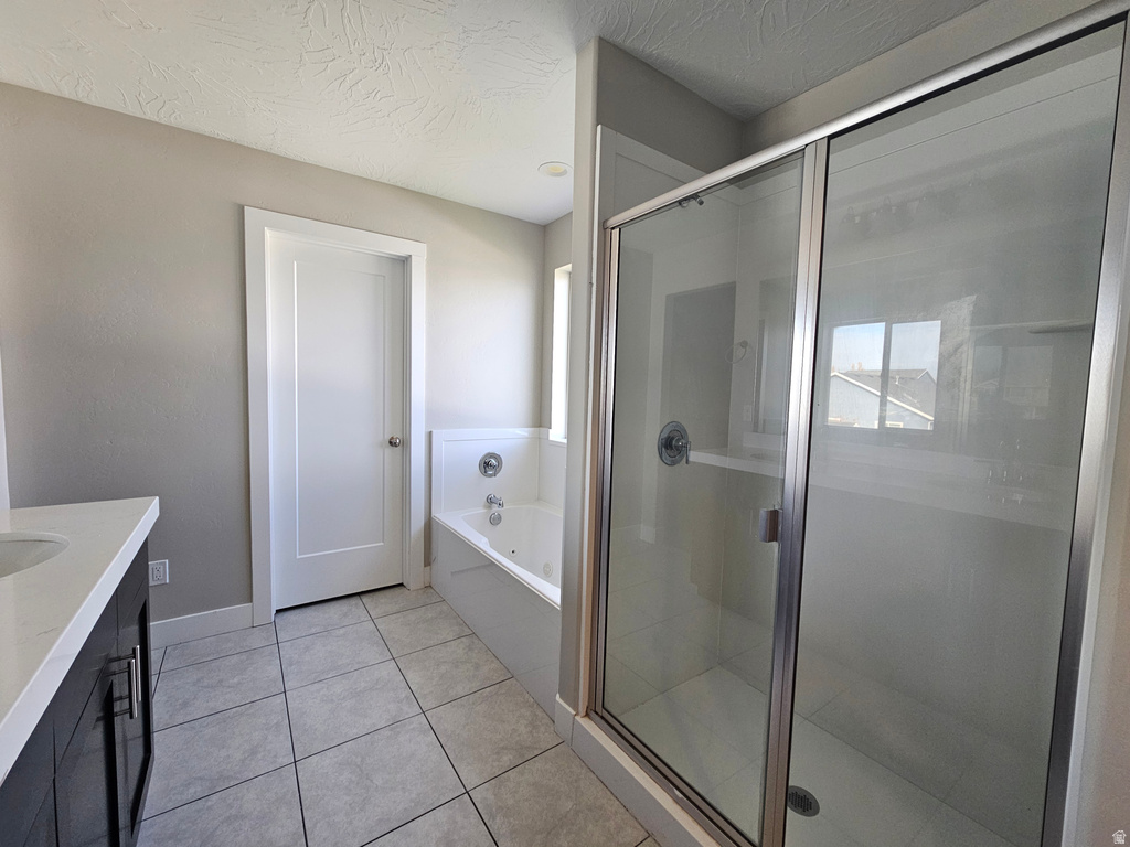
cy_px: 424
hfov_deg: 106.2
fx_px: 424
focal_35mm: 13
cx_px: 565
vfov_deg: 89.9
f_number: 2.2
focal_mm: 2.2
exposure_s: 1/100
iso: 125
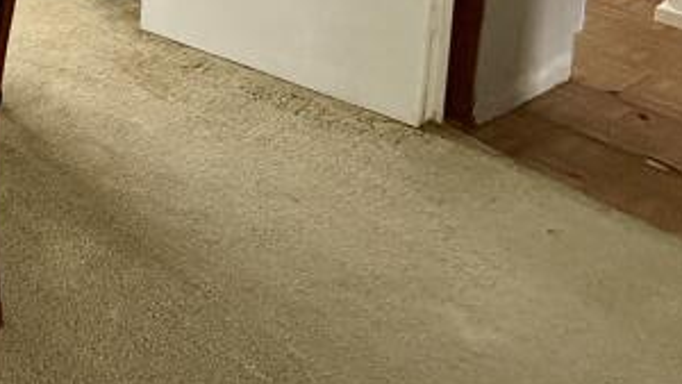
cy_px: -279
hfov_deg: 30.8
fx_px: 941
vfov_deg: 18.7
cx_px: -214
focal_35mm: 52
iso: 640
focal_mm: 2.22
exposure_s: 1/60
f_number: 2.2
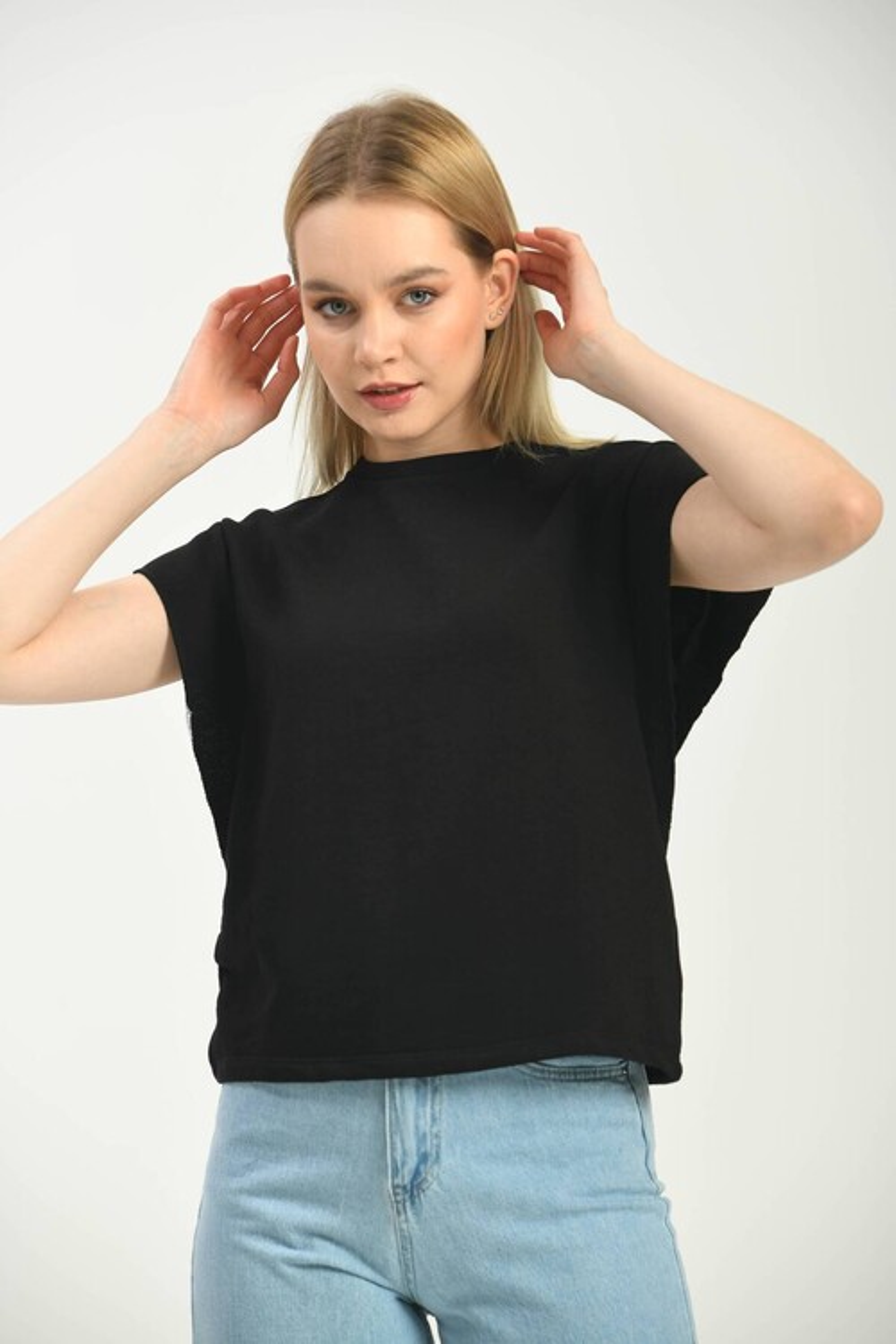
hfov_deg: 8.1
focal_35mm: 170
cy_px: 672
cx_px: 448
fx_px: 6346
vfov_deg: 12.1
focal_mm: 170
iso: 100
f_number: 6.3
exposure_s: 1/160
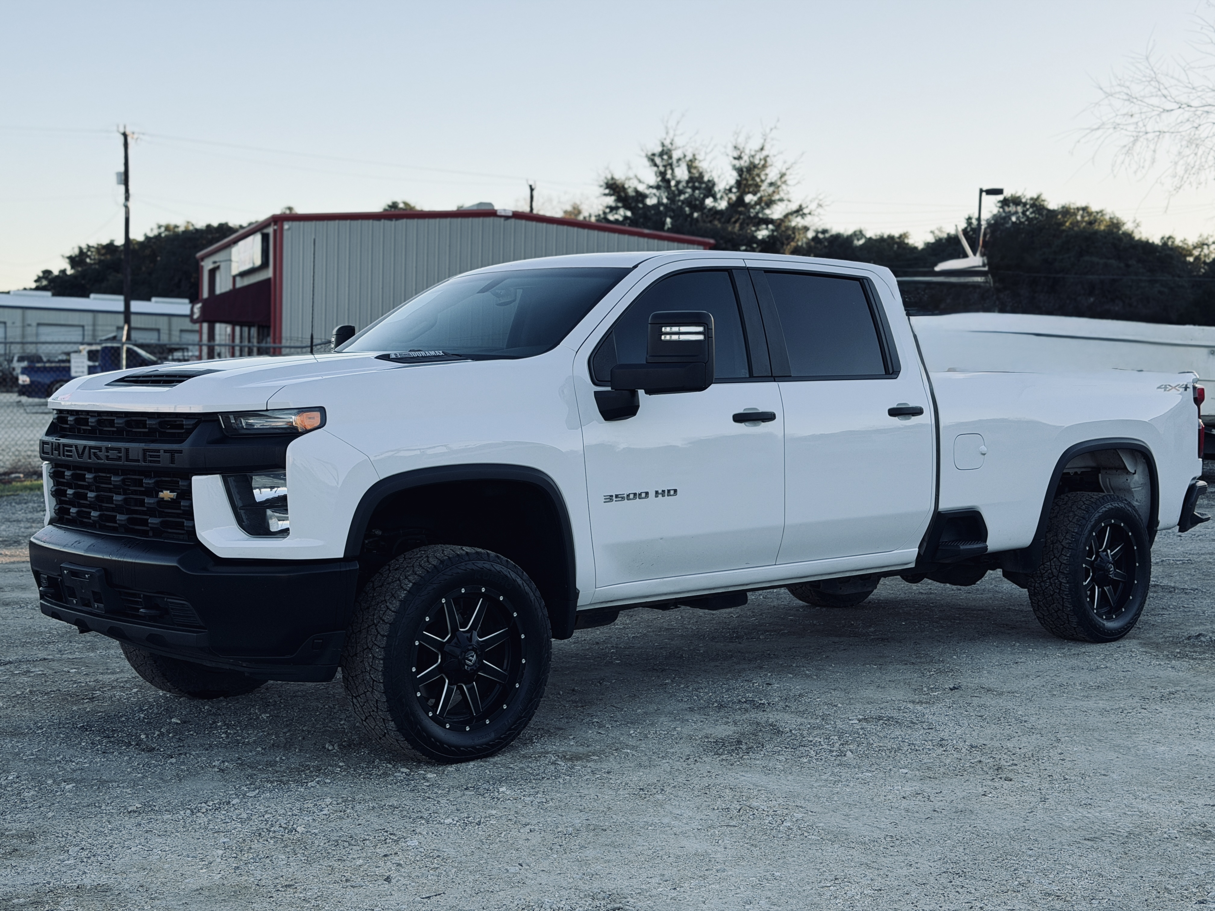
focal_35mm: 48
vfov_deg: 30.3
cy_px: 456
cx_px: 608
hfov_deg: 39.7
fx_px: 1685
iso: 80
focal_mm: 6.76
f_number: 1.78
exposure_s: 1/1222
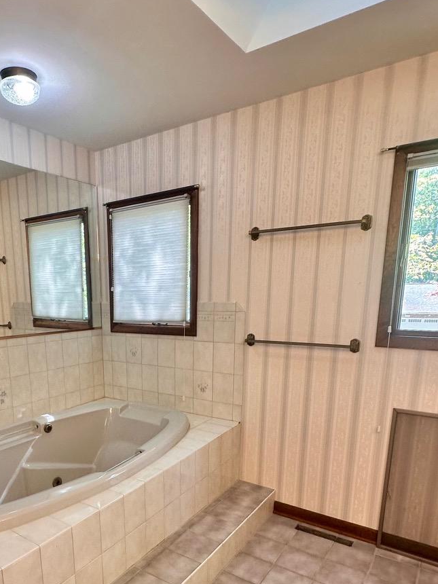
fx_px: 422
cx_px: 147
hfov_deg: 53.8
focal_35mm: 25
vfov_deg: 67.7
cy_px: 384
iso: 125
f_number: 2.2
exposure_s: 1/120
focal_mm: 2.22
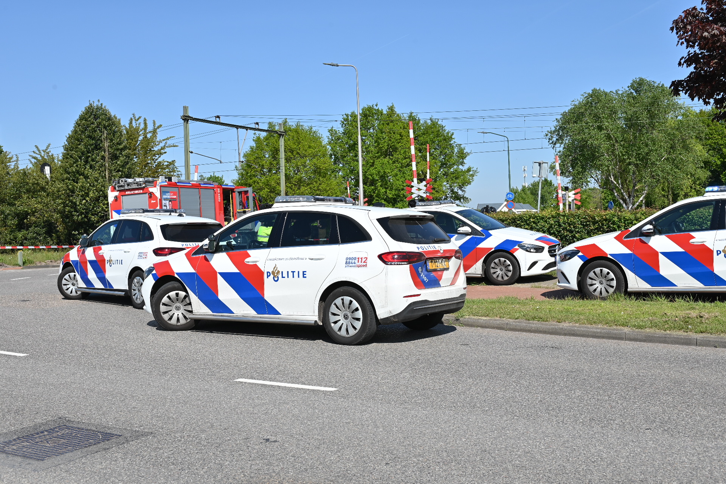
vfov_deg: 33.4
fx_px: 807
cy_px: 242
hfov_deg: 48.5
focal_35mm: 40
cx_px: 363
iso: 100
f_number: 11
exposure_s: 1/200
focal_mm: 40
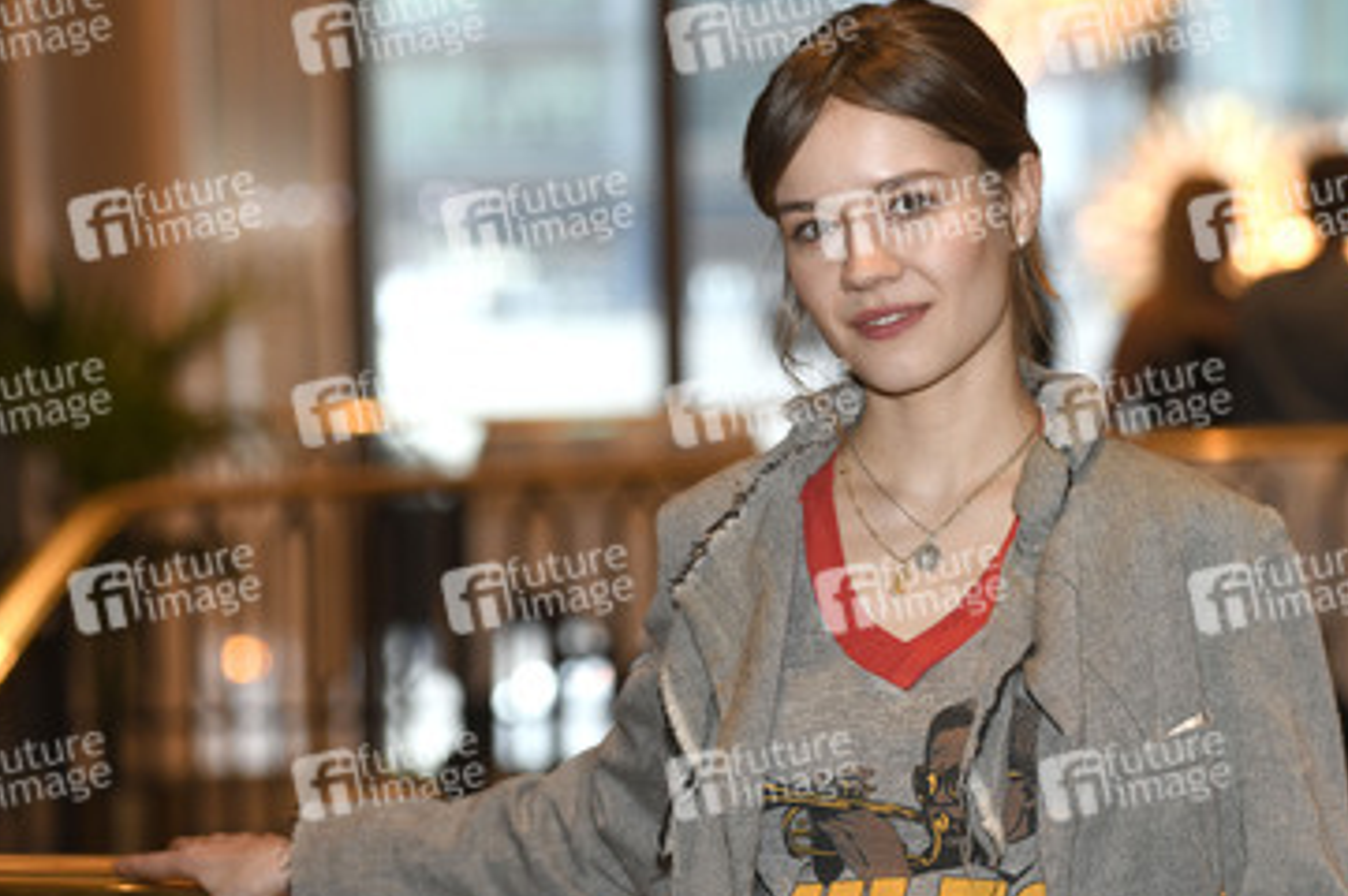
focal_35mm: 131
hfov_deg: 15.6
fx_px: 4901
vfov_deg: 10.4
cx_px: 812
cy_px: 497
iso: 800
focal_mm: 105
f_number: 4
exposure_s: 1/200
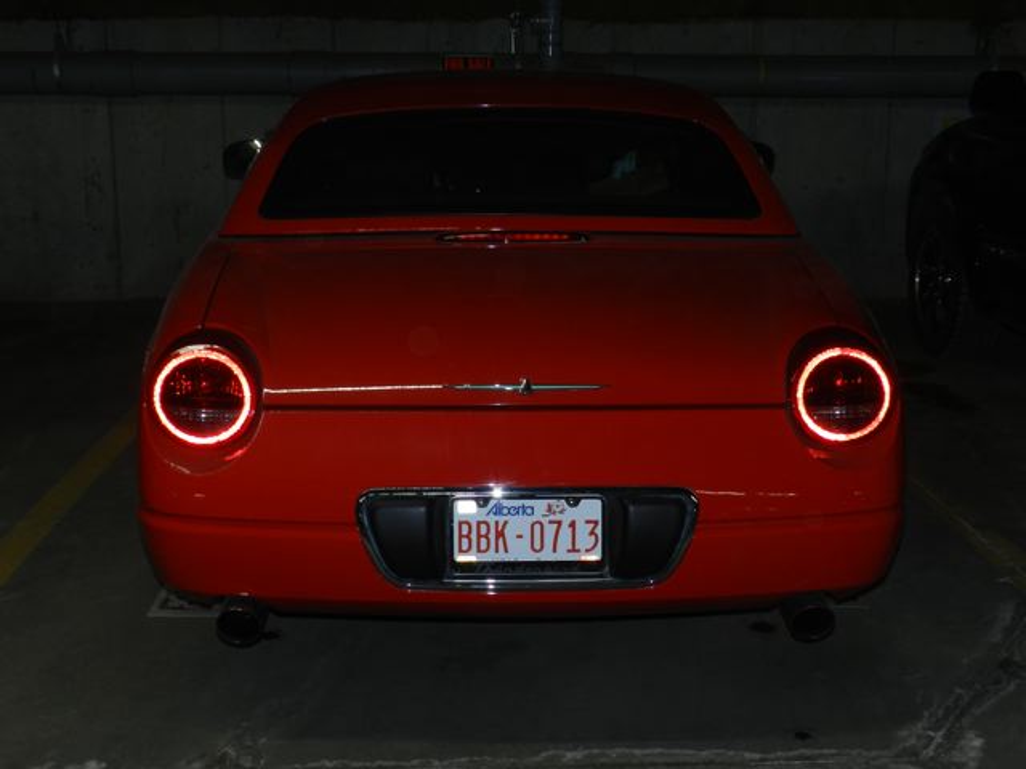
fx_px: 1363
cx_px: 513
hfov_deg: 41.2
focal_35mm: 46
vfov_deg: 31.5
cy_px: 384
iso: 200
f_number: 4.2
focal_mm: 8.1
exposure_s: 1/30
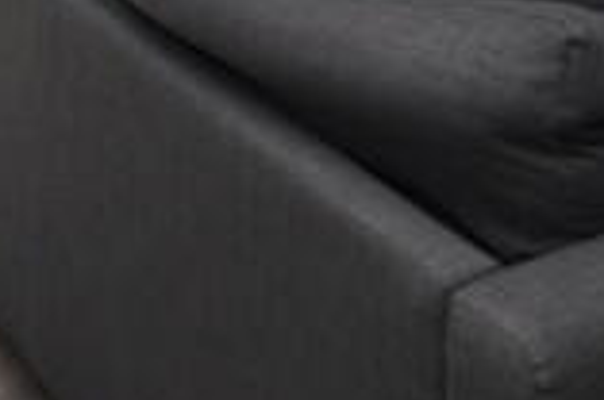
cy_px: -581
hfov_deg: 20.8
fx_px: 1641
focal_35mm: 98
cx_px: 227
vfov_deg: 11.4
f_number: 5.6
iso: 200
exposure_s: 1/125
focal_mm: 10
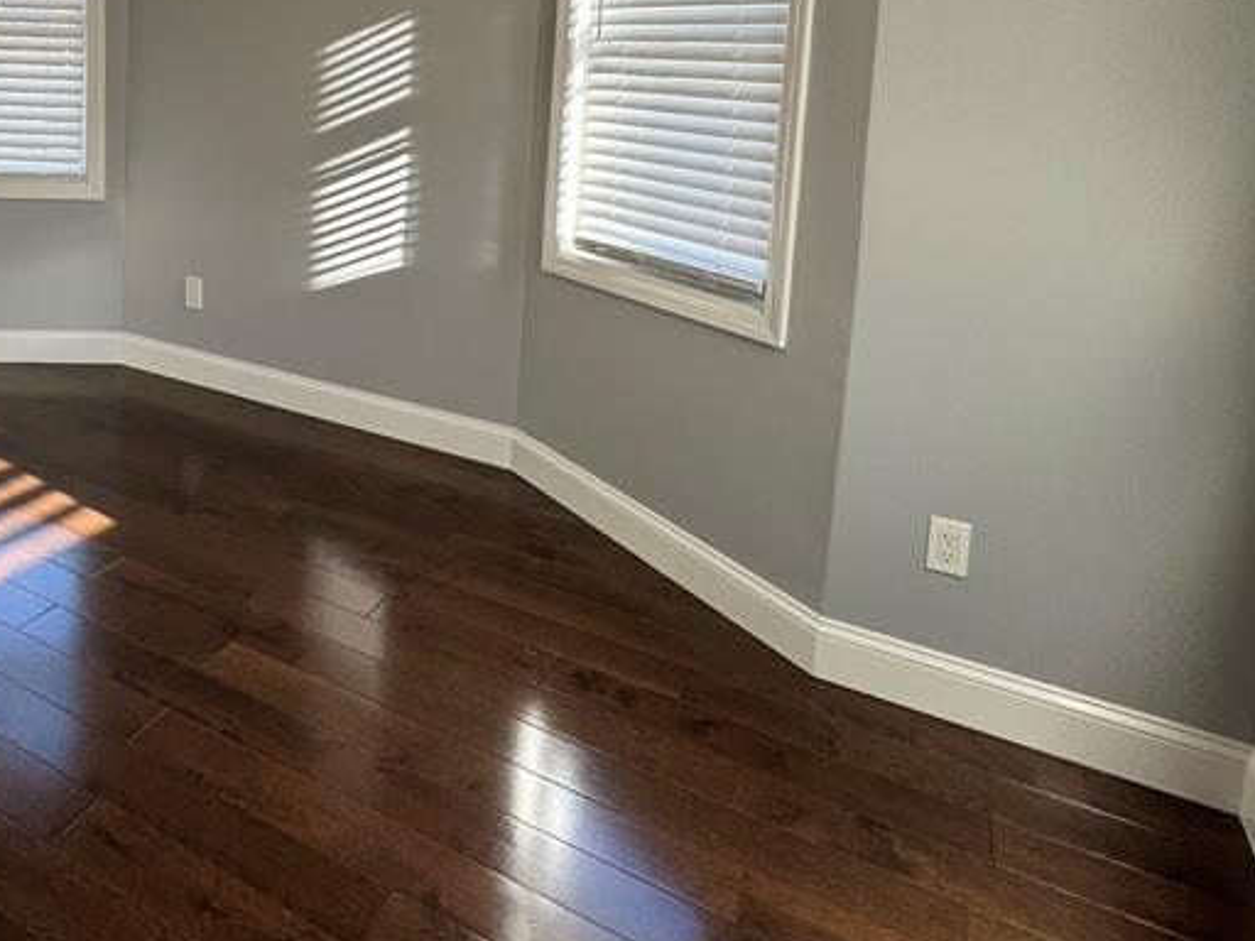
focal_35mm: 28
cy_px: 162
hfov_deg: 58.4
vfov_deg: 46.6
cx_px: 243
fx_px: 1015
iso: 64
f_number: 2.2
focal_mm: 2.22
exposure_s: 1/120
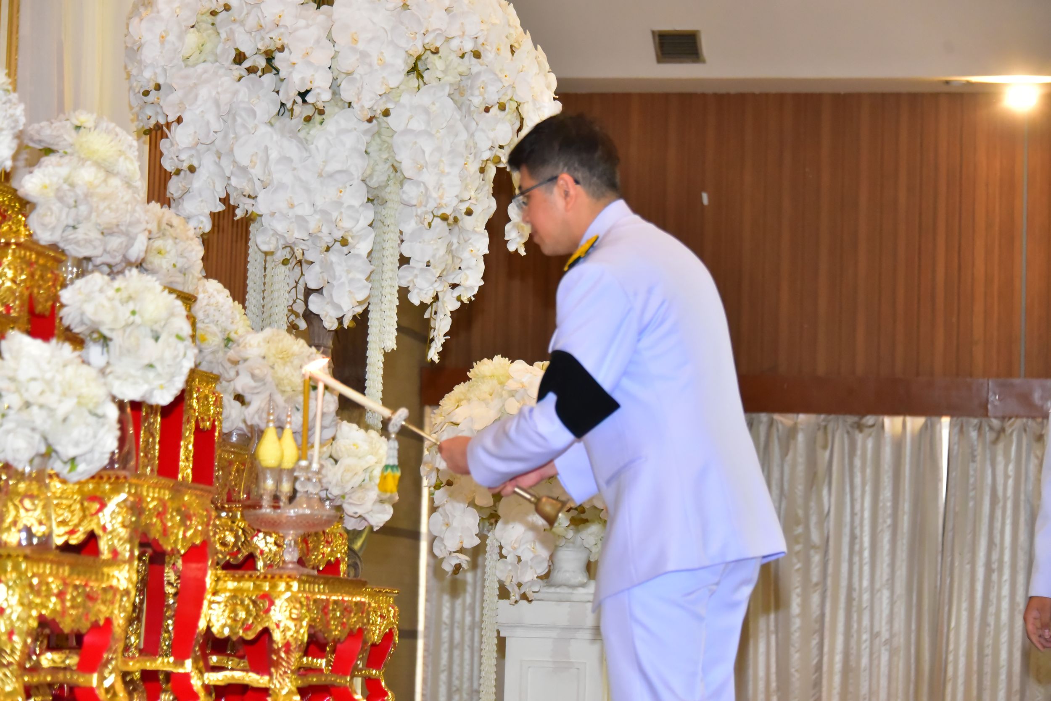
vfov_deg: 13.1
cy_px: 350
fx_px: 3066
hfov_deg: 19.4
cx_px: 526
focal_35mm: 105
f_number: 5.3
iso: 8000
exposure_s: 1/200
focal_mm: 105
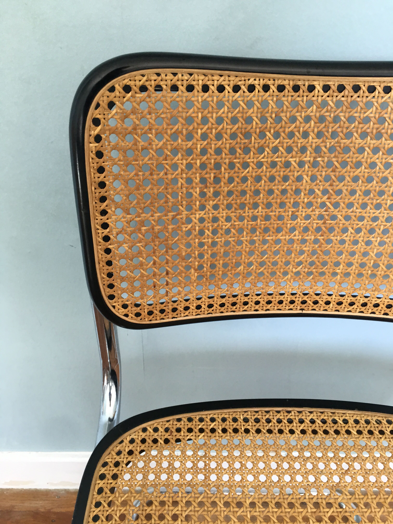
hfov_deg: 48.2
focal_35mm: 29
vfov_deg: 61.7
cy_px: 262
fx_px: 439
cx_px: 196
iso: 50
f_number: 2.2
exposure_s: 1/33
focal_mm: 4.15
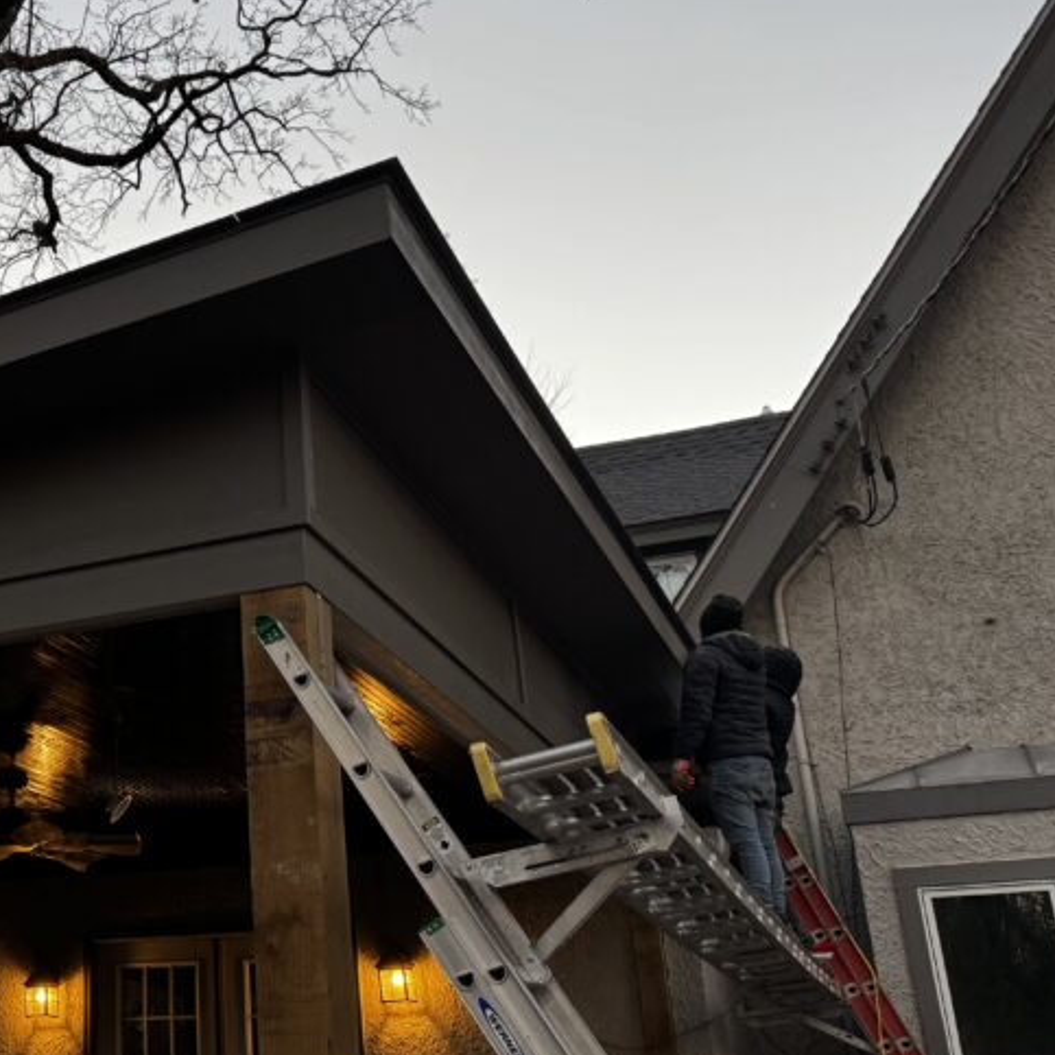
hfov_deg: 34.9
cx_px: 66
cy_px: 511
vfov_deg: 37.5
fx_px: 1552
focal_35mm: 45
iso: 125
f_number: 1.78
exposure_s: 1/120
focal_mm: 6.76
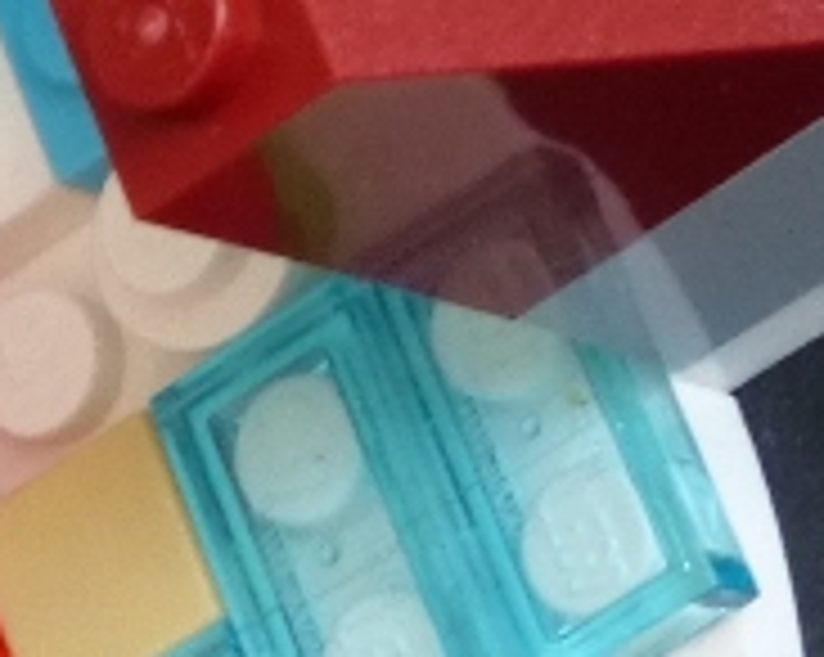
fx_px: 8648
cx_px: -698
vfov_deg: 4.3
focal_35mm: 355
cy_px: 670
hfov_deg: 5.4
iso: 400
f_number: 4.6
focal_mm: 11.7
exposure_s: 1/13
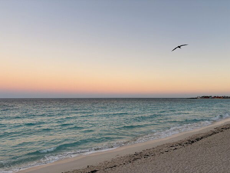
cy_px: 86
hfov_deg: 67.3
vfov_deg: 53.1
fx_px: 173
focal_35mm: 26
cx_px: 115
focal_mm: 5.96
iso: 40
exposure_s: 1/196
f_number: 1.6
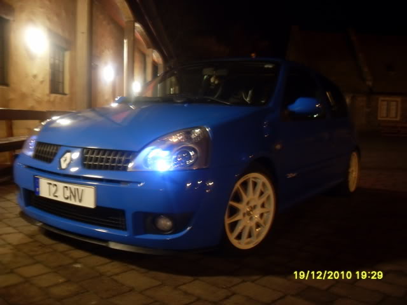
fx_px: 400
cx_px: 204
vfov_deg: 41.8
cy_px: 152
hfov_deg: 54.0
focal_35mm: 34
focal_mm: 6.3
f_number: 2.8
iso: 200
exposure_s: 1
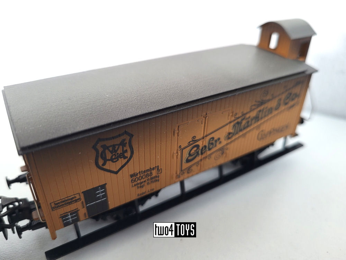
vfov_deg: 53.1
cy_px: 130
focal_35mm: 26
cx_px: 173
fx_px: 260
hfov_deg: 67.3
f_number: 1.8
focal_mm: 5.4
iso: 80
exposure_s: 1/100
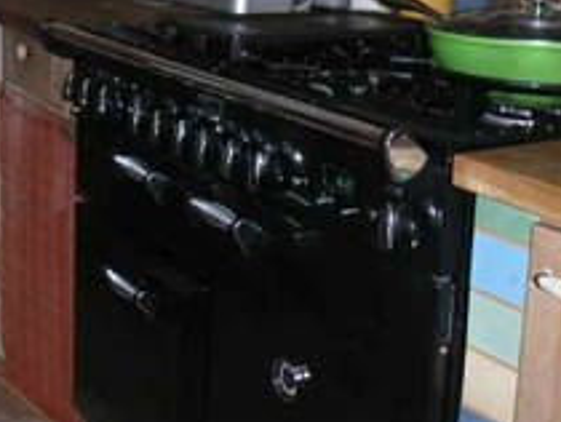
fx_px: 1055
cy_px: 75
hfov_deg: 29.8
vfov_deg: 22.3
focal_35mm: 65
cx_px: 315
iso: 160
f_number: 2.8
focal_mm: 6
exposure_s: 1/45
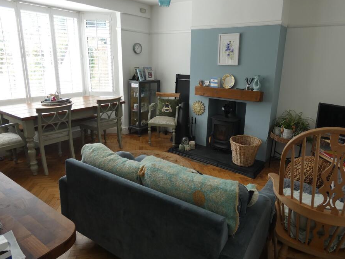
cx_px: 191
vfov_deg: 58.8
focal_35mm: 23
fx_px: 229
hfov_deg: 73.7
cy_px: 119
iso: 80
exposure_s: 1/100
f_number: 2.8
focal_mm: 3.6
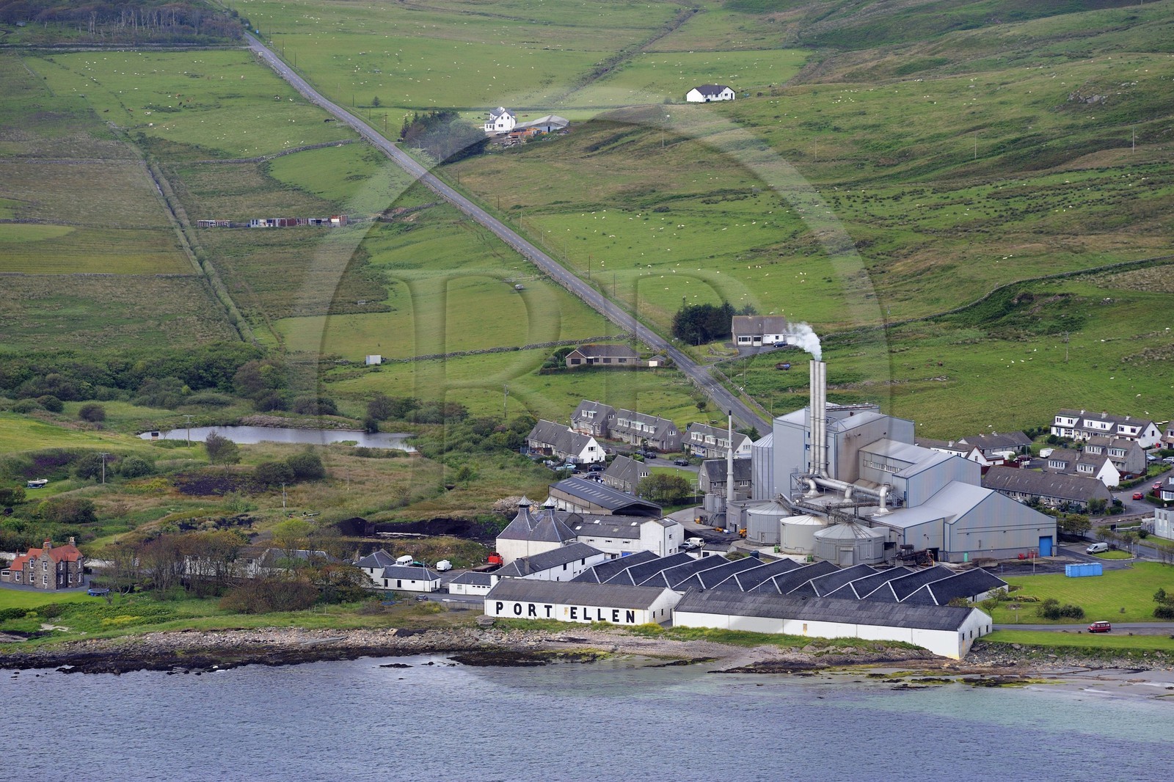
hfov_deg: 10.3
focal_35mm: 200
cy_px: 391
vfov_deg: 6.9
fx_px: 6520
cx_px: 587
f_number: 6.3
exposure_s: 1/800
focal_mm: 200
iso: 400
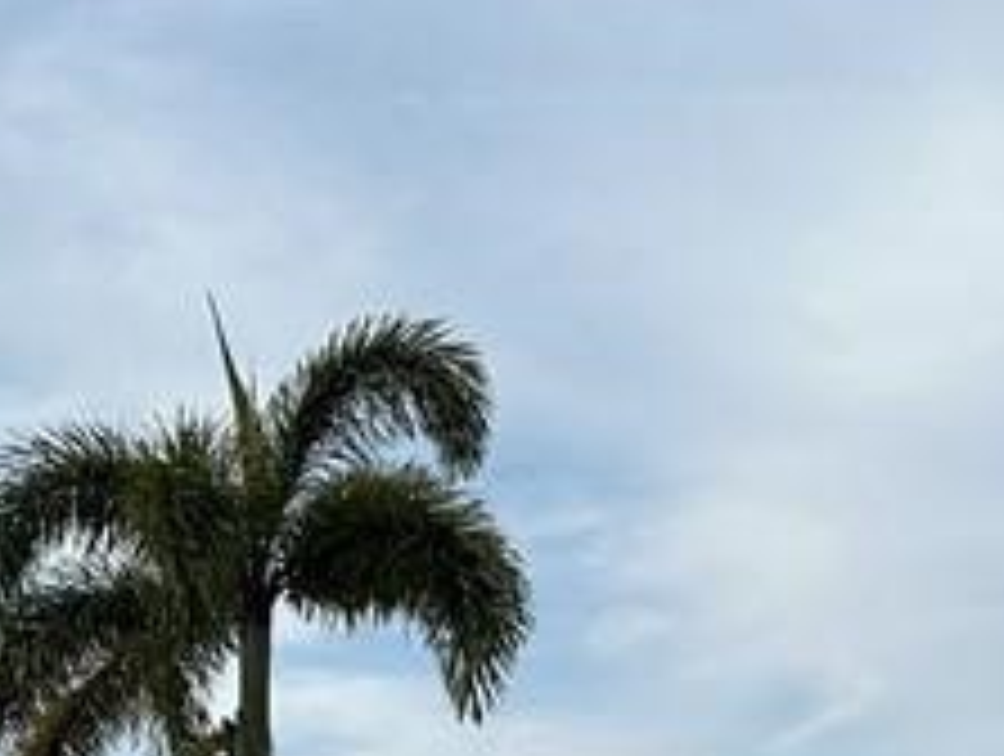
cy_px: 1004
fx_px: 3196
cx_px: 500
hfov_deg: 17.9
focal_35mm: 110
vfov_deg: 13.0
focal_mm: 6.86
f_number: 1.78
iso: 80
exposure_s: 1/5263
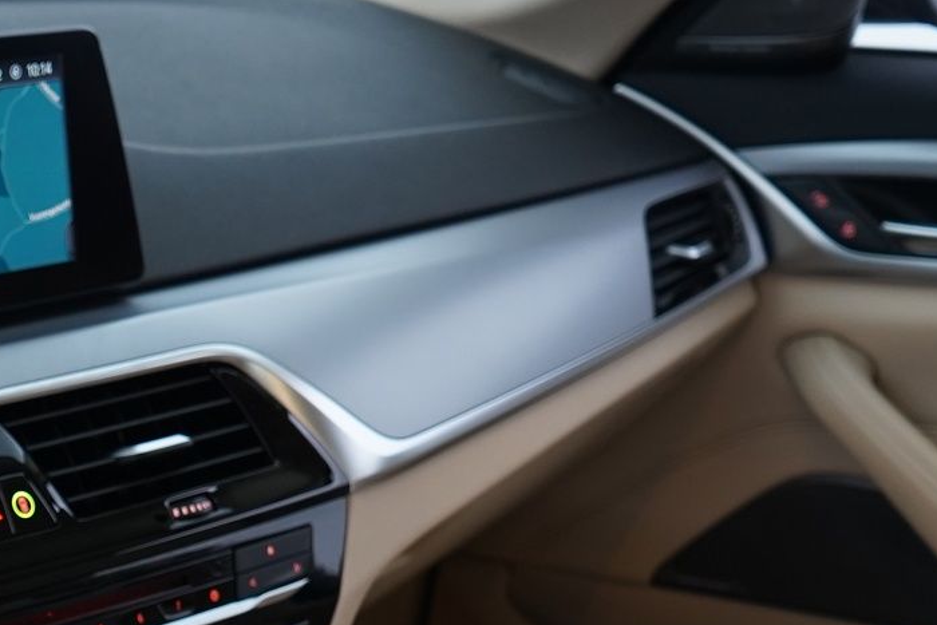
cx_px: -178
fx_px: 2603
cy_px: 746
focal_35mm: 100
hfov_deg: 19.3
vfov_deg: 13.3
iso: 1000
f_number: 5
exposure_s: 1/10
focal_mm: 28
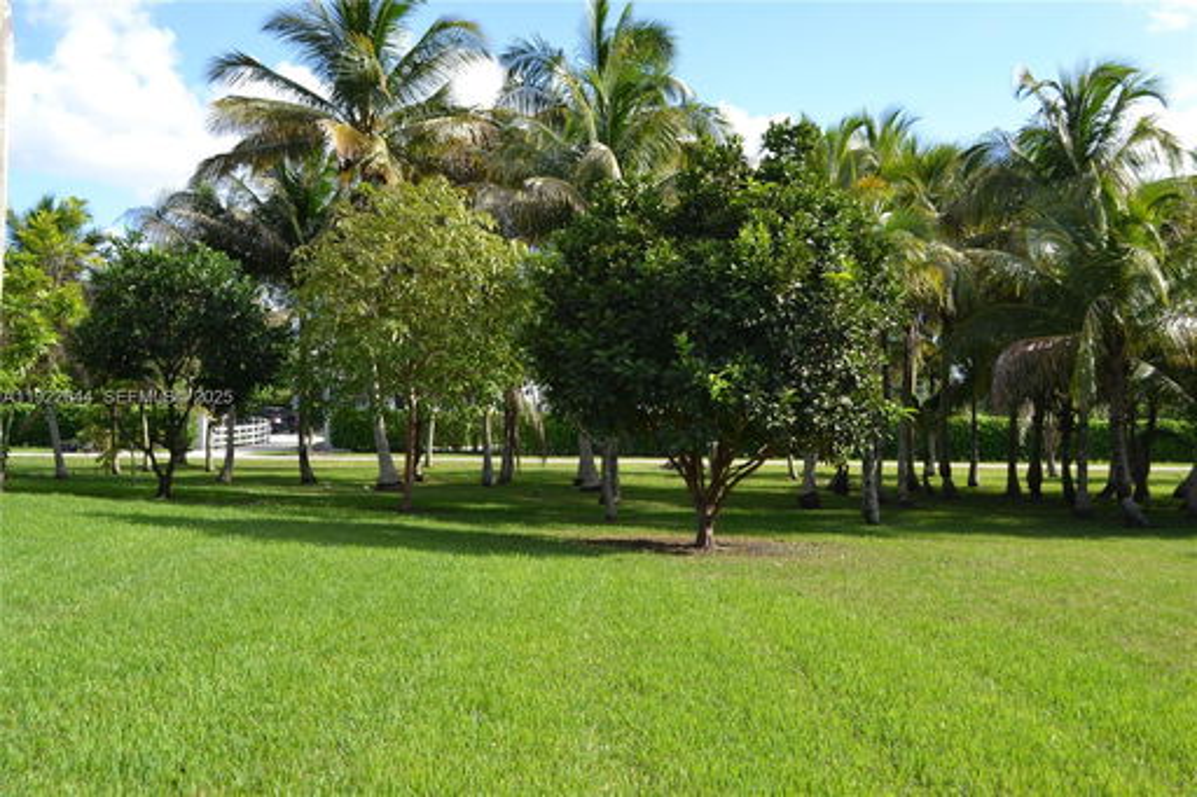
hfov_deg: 49.6
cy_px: 398
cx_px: 598
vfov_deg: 34.2
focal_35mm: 39
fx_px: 1296
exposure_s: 1/160
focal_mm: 26
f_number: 6.3
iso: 100
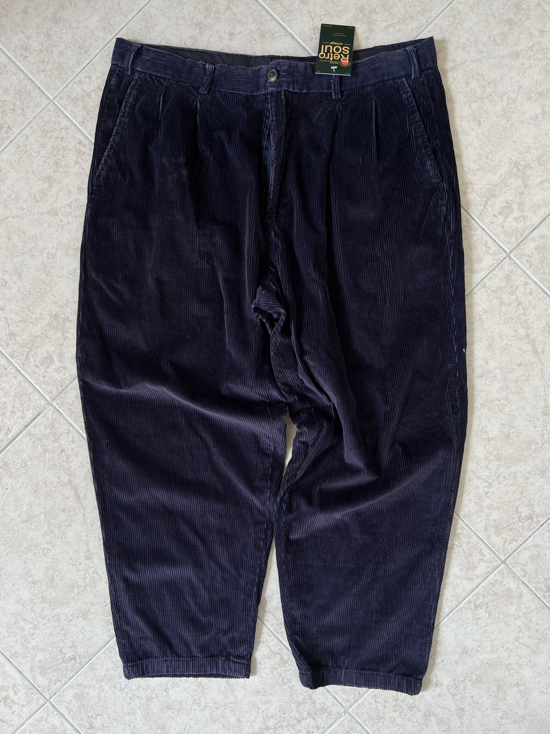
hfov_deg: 53.1
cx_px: 275
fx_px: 551
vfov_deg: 67.3
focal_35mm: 26
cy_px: 367
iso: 40
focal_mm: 5.7
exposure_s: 1/121
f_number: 1.5
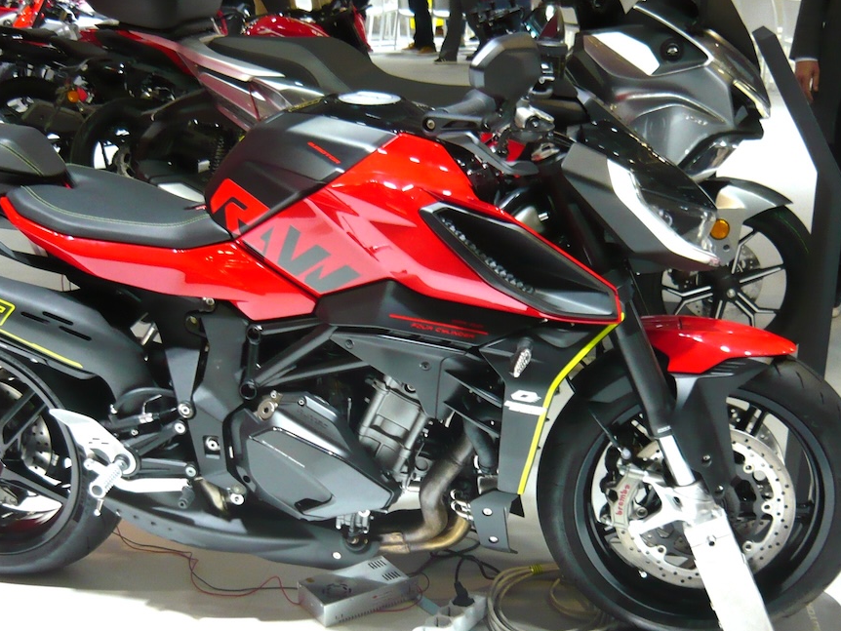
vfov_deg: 29.5
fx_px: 1191
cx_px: 370
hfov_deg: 38.8
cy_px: 427
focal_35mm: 49
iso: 200
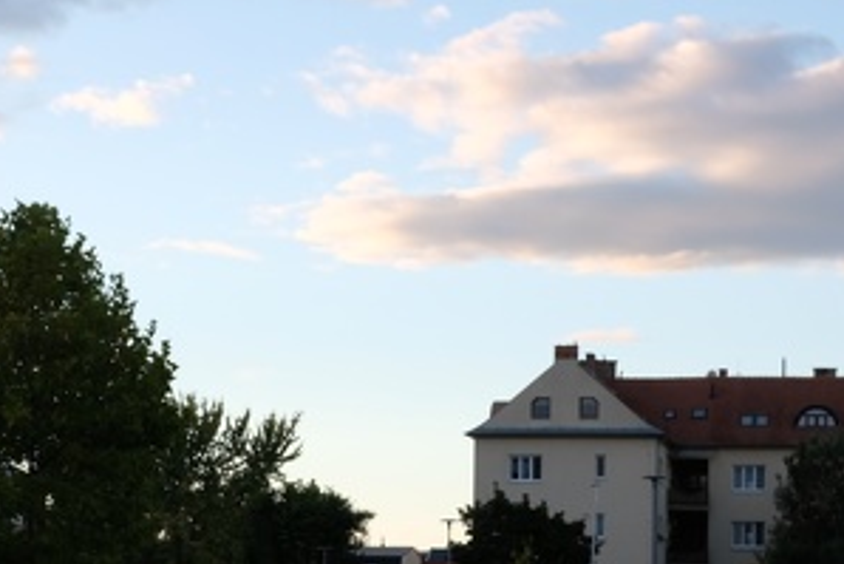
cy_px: 635
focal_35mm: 109
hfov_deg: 18.7
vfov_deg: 12.4
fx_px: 2557
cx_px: 357
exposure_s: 1/100
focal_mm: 27
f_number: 8
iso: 320
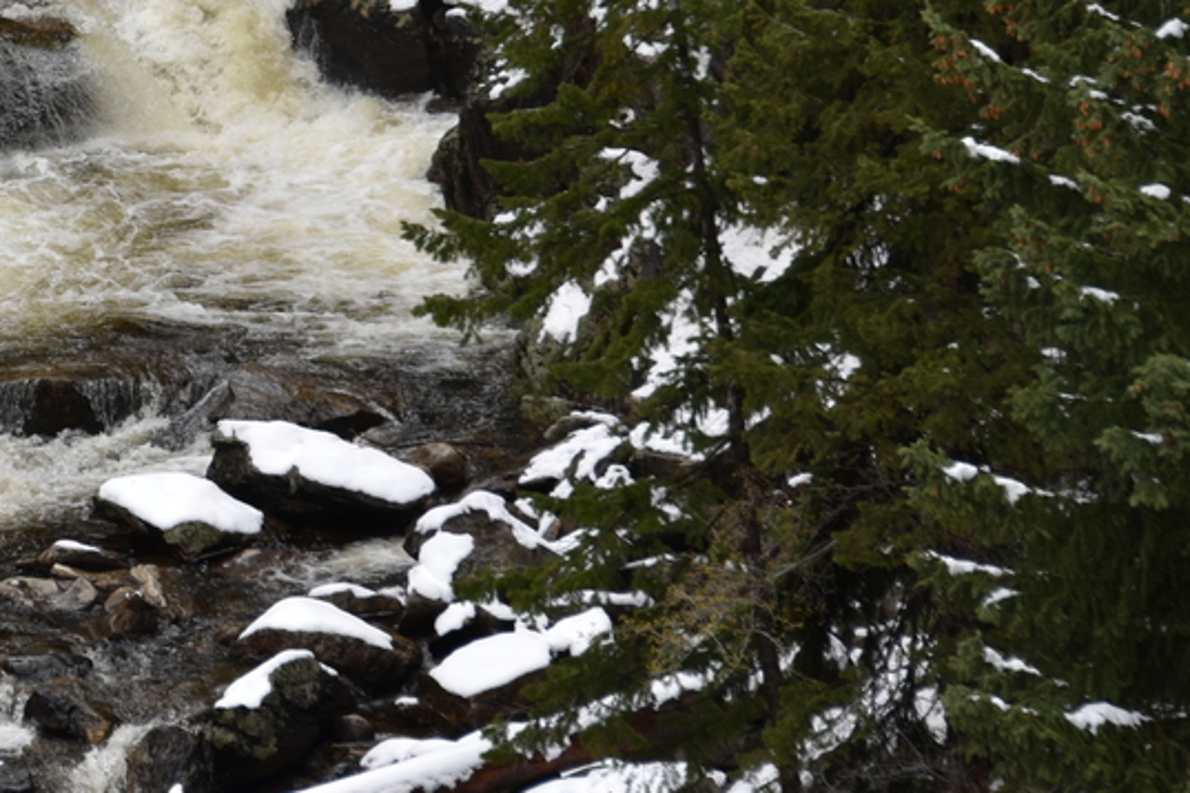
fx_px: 13386
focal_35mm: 405
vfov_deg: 3.4
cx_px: -44
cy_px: -122
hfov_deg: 5.1
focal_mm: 170
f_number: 7.1
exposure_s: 1/400
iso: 100
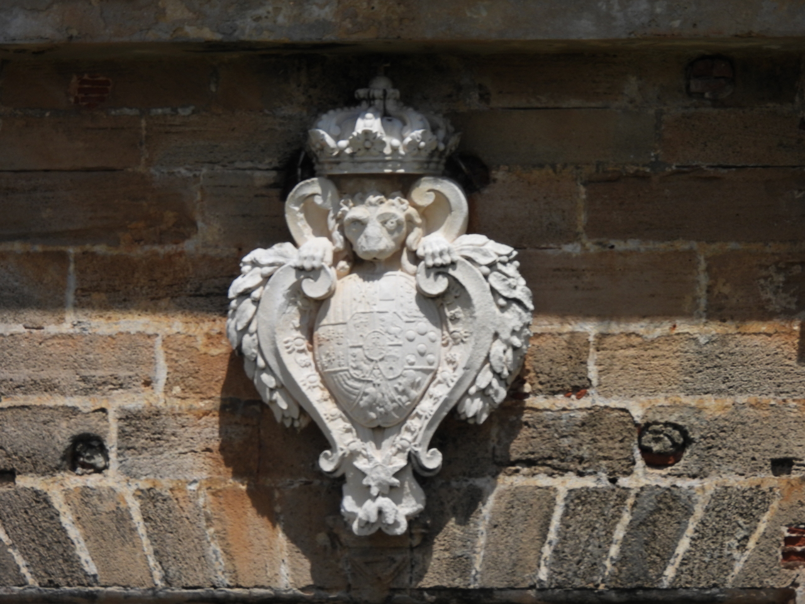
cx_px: 402
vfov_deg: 3.7
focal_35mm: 400
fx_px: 9302
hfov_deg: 5.0
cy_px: 302
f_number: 5
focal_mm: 71.4
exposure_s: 1/1250
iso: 100
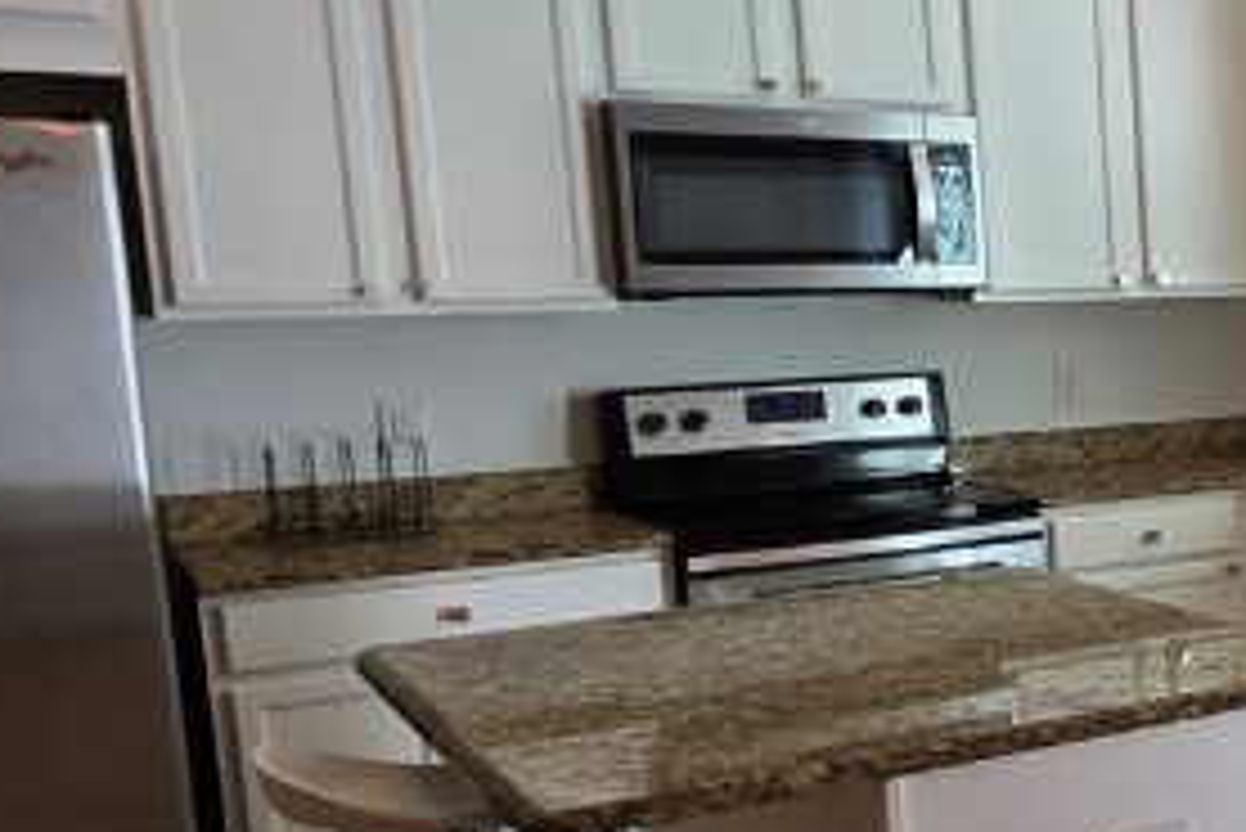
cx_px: 1876
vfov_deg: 27.0
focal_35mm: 50
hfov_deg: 27.3
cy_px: 459
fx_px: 1731
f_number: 1.9
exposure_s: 1/120
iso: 50
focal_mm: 2.2
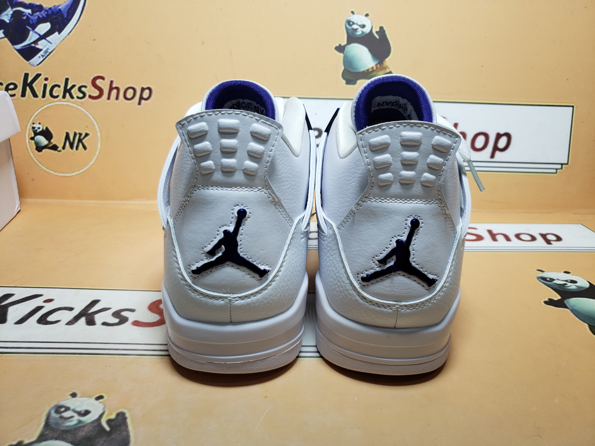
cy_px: 223
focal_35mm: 26
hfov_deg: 67.3
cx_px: 298
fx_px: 447
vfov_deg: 53.1
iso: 50
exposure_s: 1/531
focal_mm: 4.3
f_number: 1.5
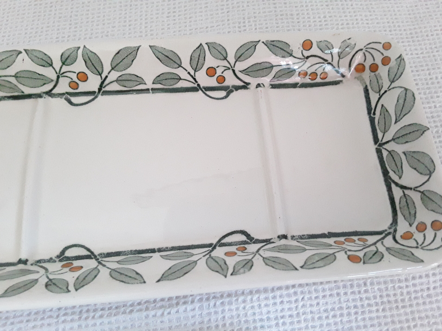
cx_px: 221
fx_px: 345
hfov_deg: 65.3
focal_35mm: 27
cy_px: 166
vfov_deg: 51.4
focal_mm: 2.91
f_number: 1.9
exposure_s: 1/180
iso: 400
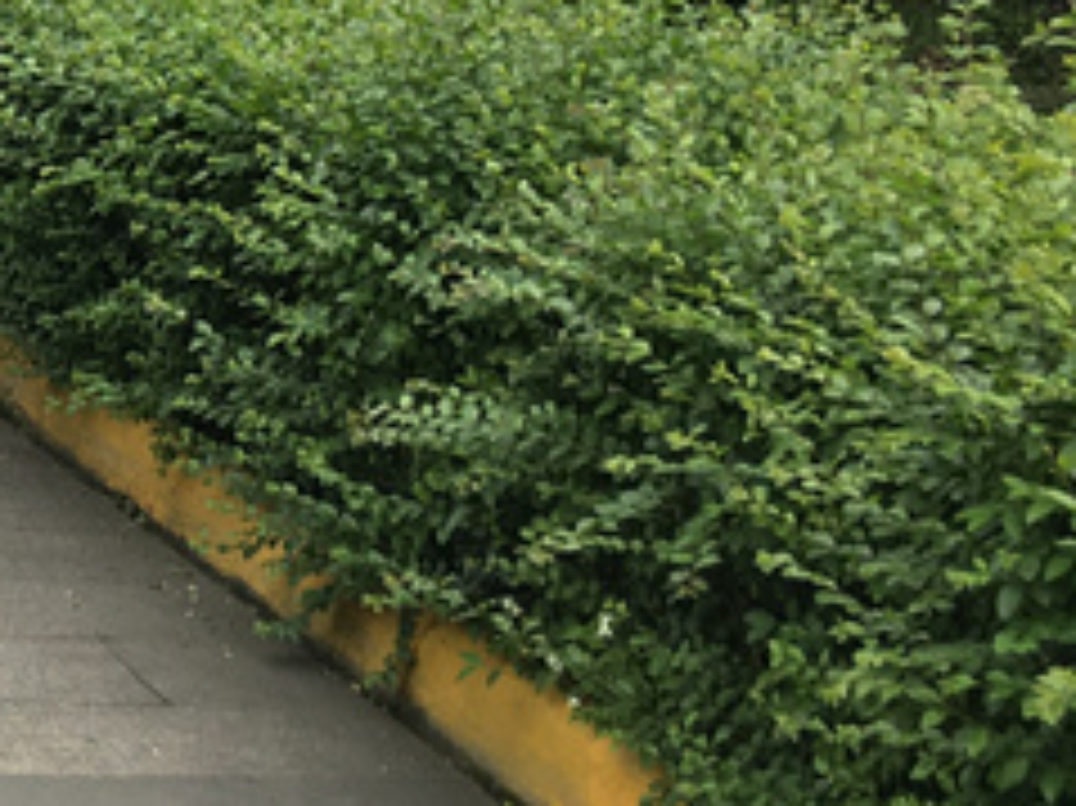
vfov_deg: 14.5
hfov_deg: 17.4
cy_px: -275
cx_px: -698
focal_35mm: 97
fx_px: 3014
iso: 25
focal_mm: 4.15
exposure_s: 1/487
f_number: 2.2
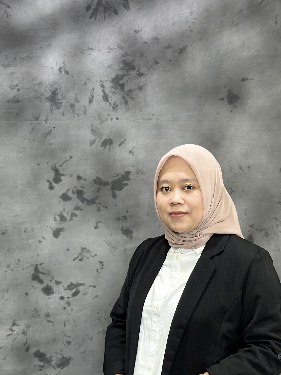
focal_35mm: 64
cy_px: 204
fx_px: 693
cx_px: 175
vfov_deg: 30.3
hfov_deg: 22.9
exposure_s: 1/60
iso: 400
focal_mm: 6.86
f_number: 1.78
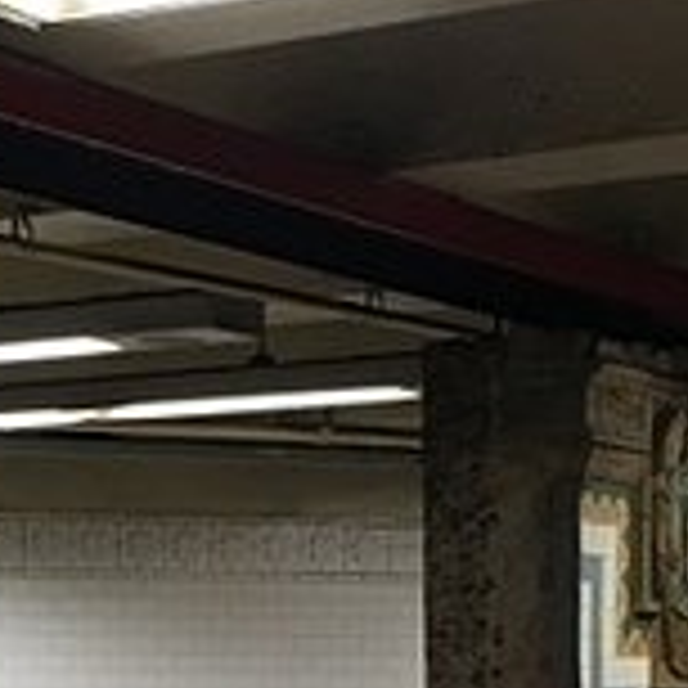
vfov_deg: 13.5
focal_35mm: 126
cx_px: 36
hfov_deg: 13.7
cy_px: 803
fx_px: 2833
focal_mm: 4.15
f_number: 2.2
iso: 160
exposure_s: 1/30
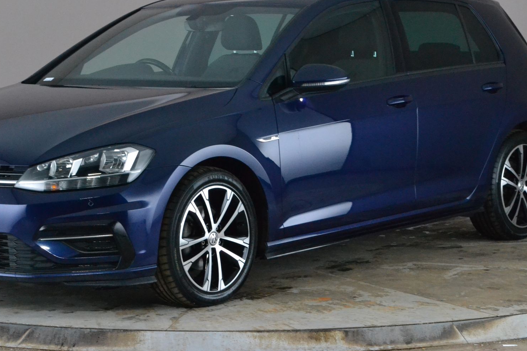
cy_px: 160
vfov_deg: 12.1
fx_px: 1664
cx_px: 216
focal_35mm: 114
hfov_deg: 18.0
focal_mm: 55
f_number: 11
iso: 3200
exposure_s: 1/50
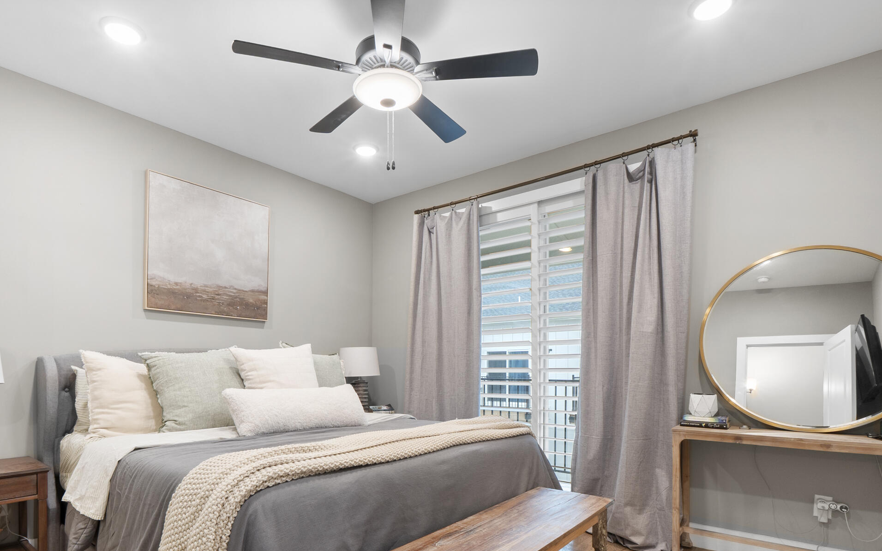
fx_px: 481
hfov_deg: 85.0
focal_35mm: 20
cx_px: 418
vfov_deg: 58.1
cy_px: 374
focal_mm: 10
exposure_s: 1.6
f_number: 9
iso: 250
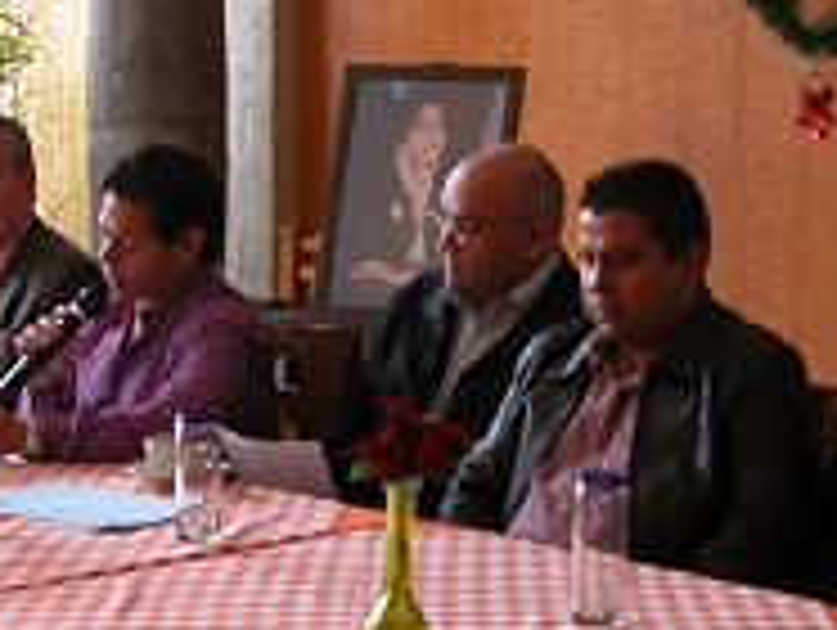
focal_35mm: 94
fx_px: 2276
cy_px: 448
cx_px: 432
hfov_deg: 20.8
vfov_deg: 15.7
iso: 100
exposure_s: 1/23
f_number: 2.8
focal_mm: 8.9
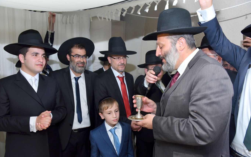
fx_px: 171
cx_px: 123
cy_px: 85
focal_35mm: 25
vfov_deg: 49.2
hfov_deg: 72.5
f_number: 4.5
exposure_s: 1/125
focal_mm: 24
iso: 500
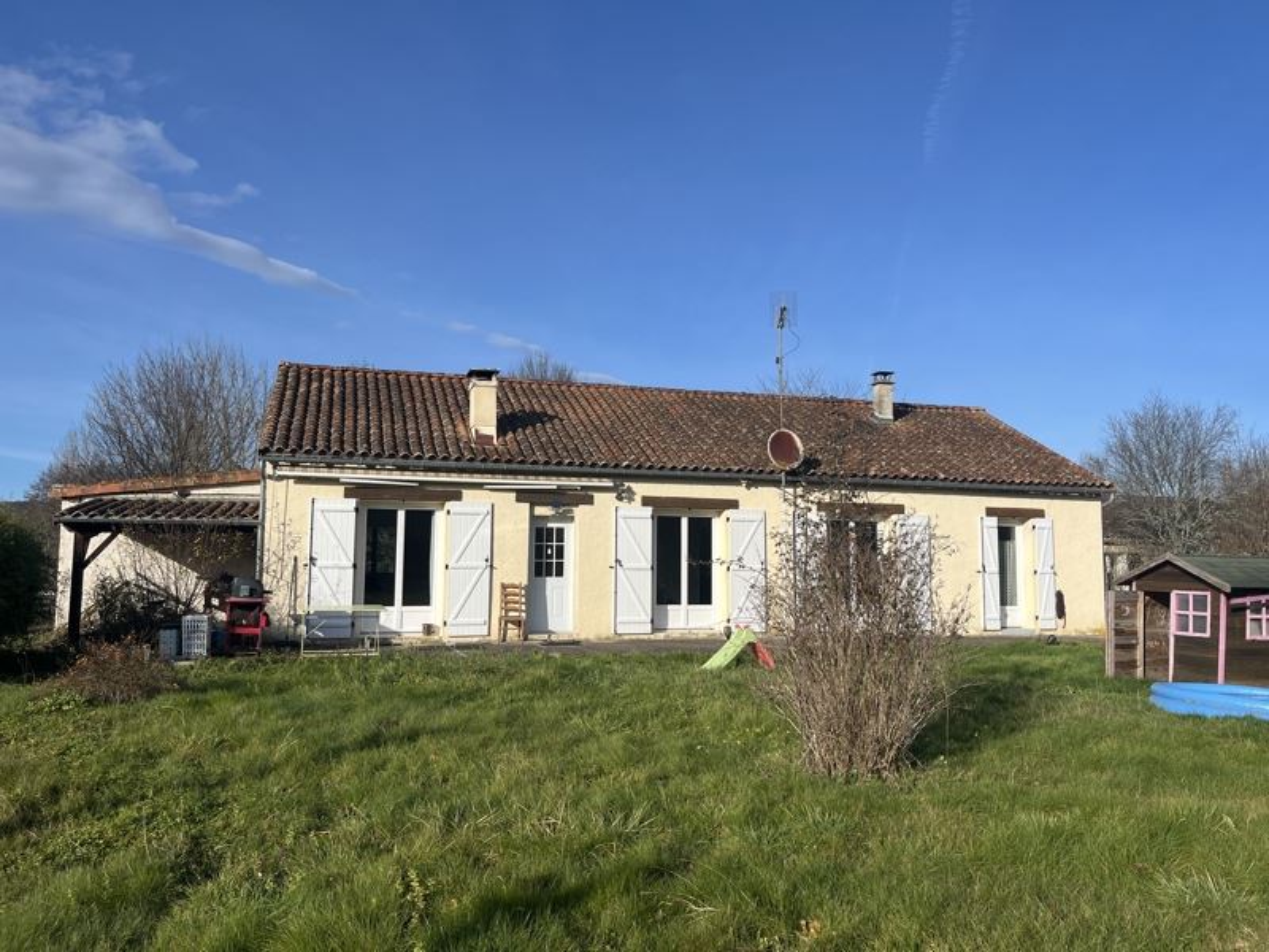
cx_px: 634
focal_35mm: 26
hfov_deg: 67.3
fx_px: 953
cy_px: 476
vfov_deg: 53.1
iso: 50
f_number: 1.6
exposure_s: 1/4484
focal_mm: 5.1
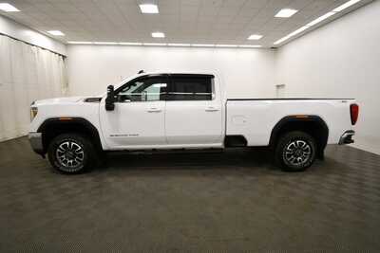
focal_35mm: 17
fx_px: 179
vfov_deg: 70.5
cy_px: 126
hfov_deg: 93.3
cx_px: 190
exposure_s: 1/250
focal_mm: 11.5
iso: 640
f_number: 4.8
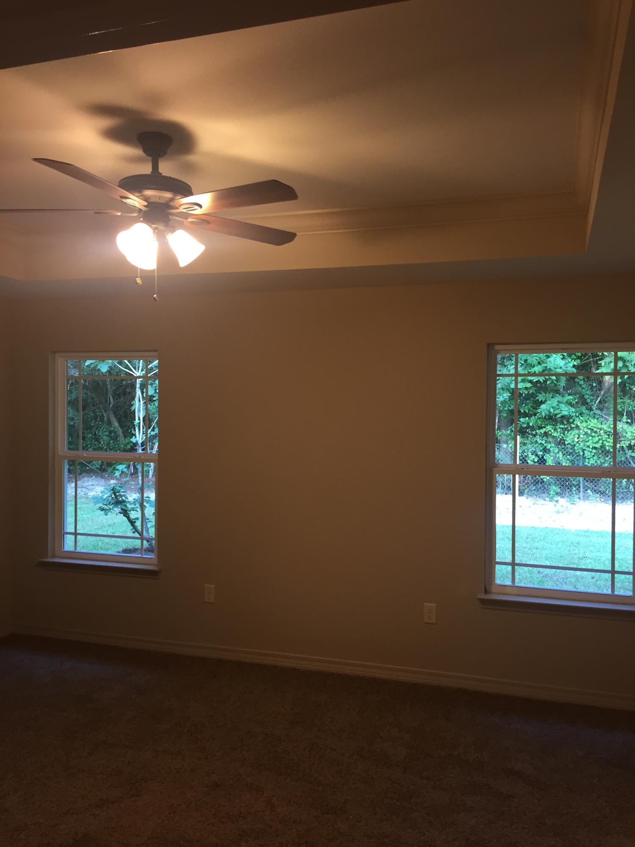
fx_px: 709
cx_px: 318
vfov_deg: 61.7
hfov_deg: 48.2
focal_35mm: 29
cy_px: 424
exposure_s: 1/30
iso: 100
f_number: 2.2
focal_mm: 4.15
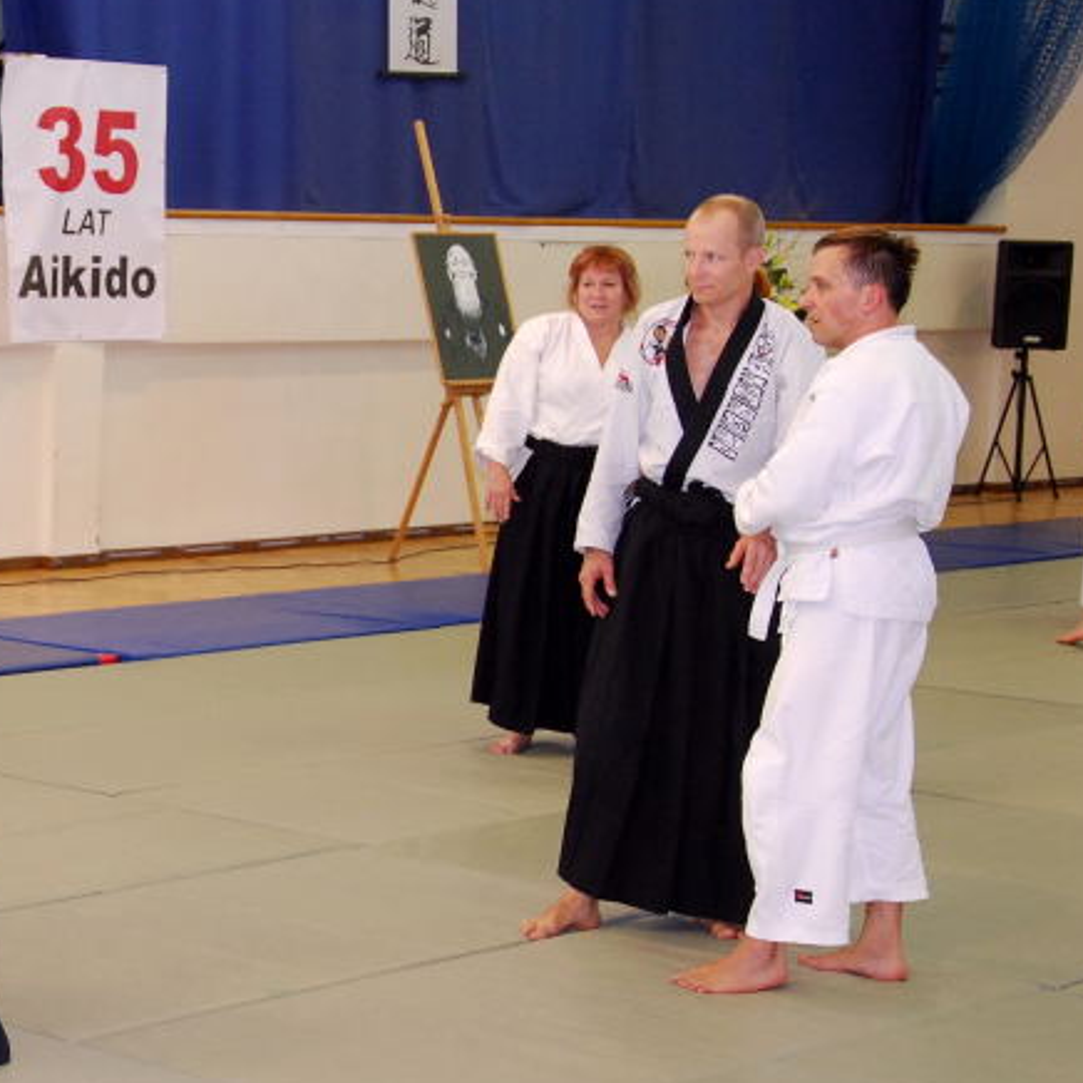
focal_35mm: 96
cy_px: 578
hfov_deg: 17.8
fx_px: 3398
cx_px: 82
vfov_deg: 18.1
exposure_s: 1/60
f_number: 4.2
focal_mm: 32
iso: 560
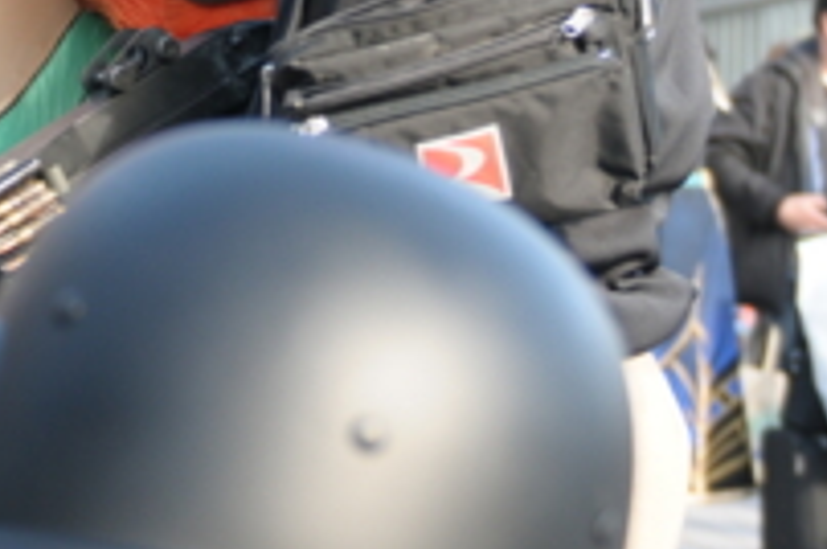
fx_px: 3944
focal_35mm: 172
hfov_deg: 11.4
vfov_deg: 7.9
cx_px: -442
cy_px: -170
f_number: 2.8
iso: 200
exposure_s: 1/500
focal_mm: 29
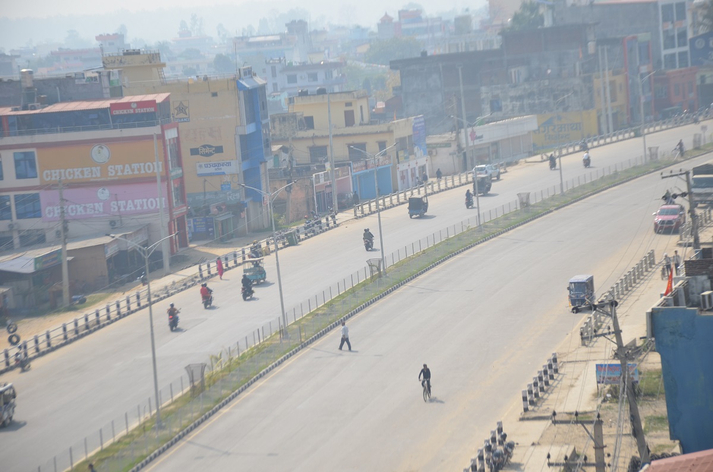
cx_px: 356
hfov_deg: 15.2
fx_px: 2667
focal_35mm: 135
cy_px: 236
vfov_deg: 10.1
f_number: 6.3
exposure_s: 1/640
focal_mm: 90
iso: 200
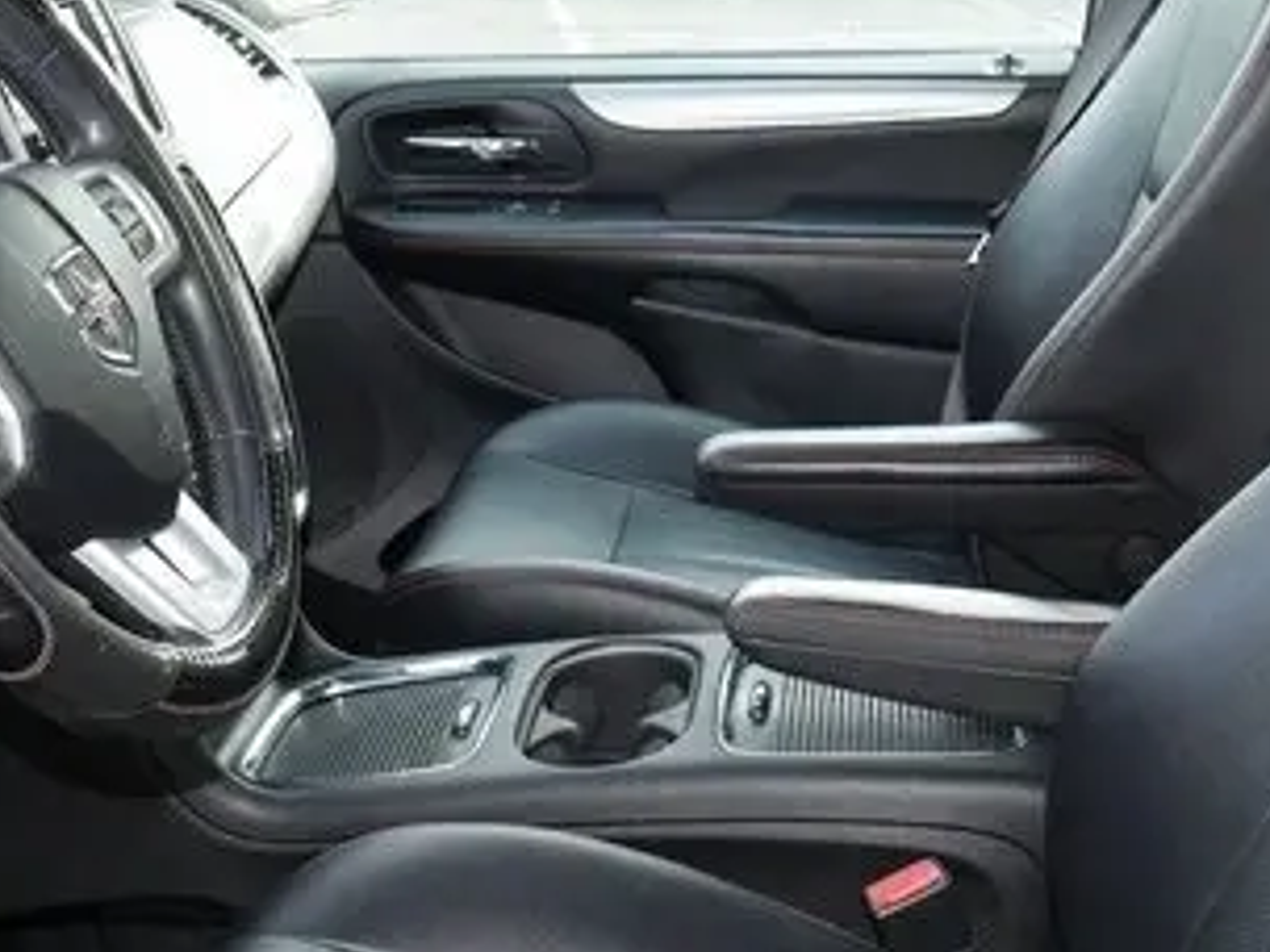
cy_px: 424
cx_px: 627
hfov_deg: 32.7
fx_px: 2165
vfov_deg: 24.8
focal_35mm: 59
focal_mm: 14
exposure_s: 1/60
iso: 320
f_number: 5
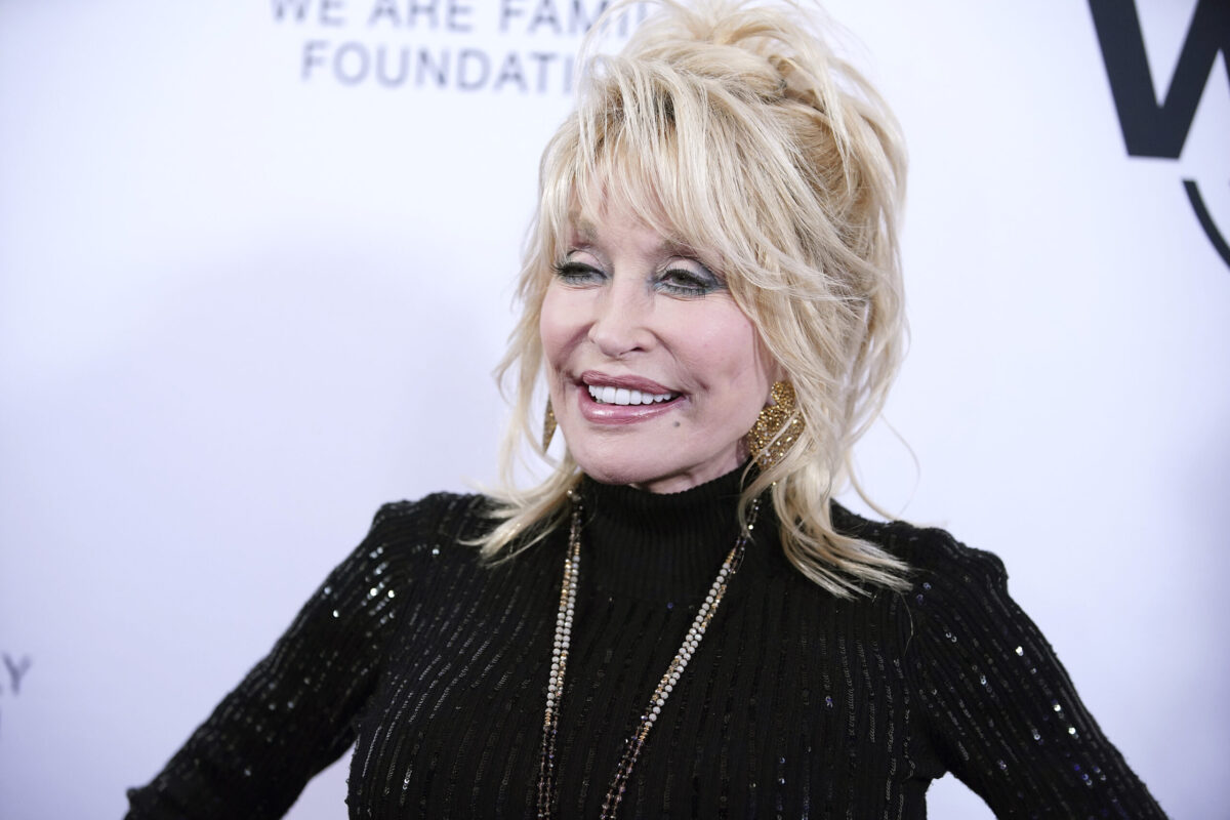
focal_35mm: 90
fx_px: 3075
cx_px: 615
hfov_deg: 22.6
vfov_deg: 15.2
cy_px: 410
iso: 3200
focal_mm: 90
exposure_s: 1/320
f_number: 2.8
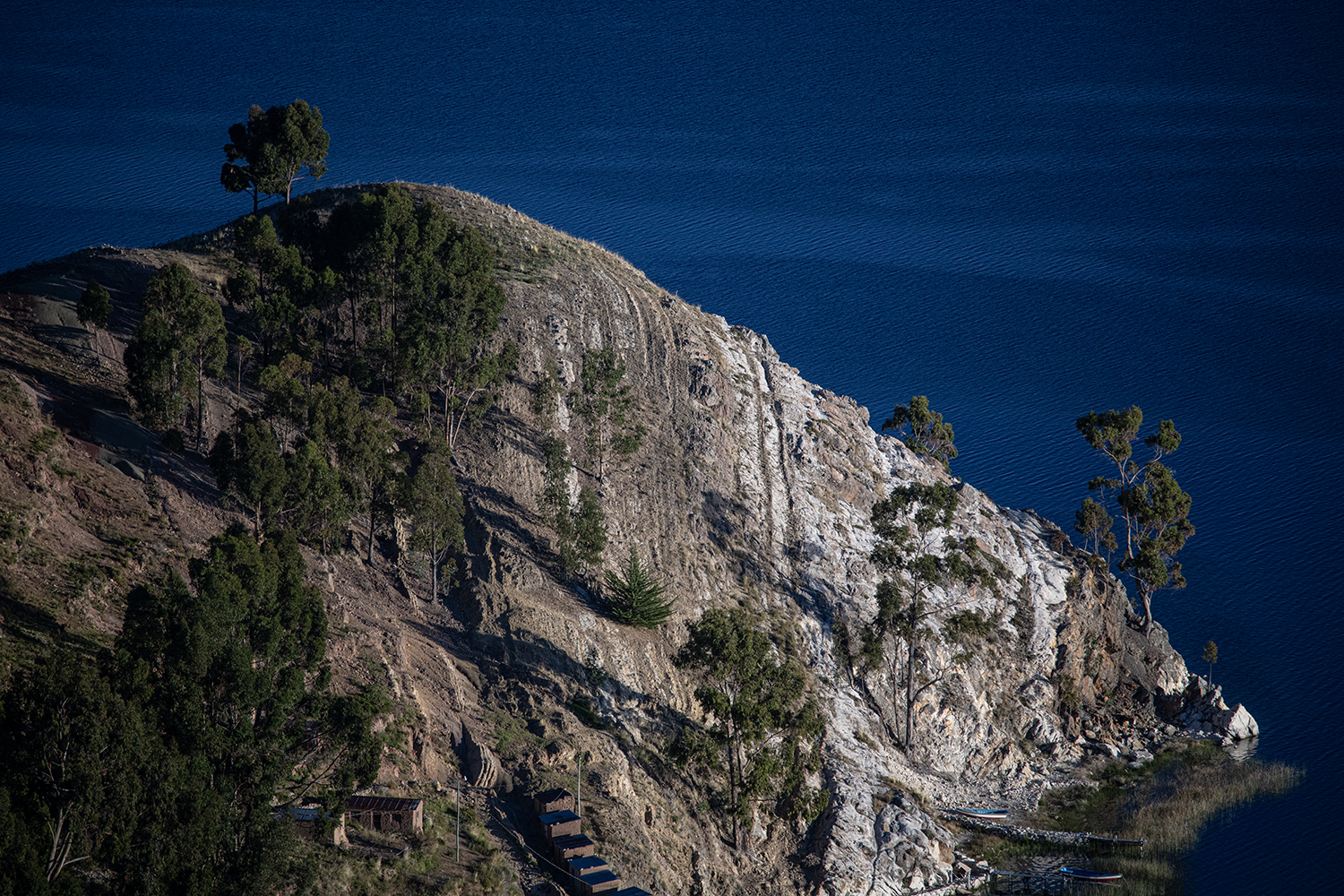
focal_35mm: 300
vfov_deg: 4.6
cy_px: 448
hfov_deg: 6.9
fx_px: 11199
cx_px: 672
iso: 450
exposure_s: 1/320
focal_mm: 300
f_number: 5.6
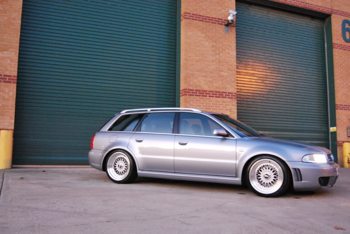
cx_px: 175
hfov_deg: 49.5
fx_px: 380
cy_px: 117
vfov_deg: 34.3
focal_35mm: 39
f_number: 4
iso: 1600
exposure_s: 1/30
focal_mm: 26
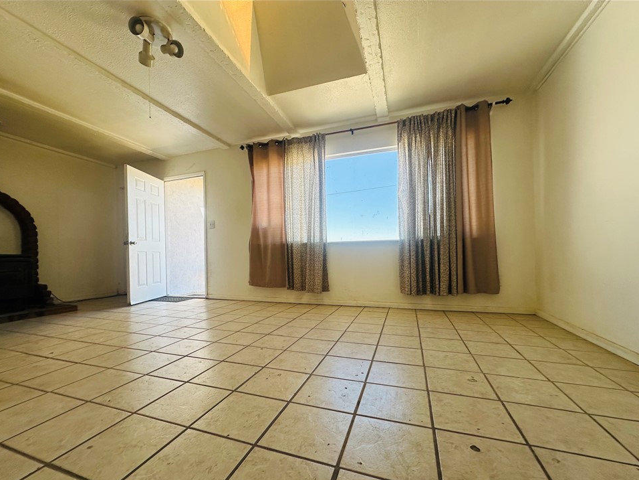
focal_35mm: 15
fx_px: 277
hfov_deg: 98.1
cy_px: 256
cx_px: 308
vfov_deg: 81.6
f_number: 2.2
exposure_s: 1/298
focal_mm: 2.22
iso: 40
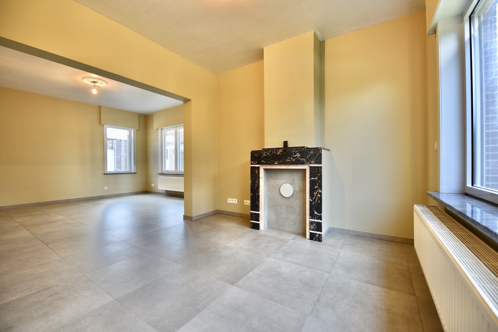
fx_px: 194
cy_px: 166
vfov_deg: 81.2
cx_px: 249
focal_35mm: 14
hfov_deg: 104.3
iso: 200
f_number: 2.8
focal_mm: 14
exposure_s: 1/30
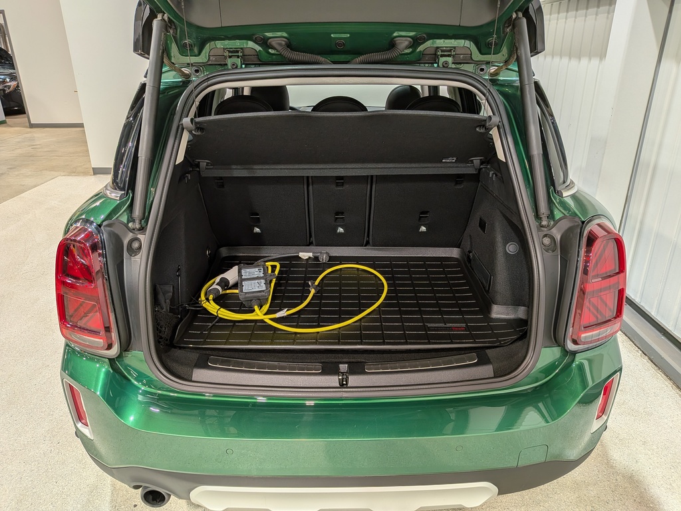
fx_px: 472
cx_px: 340
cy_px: 256
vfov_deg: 56.8
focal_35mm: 24
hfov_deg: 71.6
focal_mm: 4.53
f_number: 1.7
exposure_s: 1/166
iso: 27
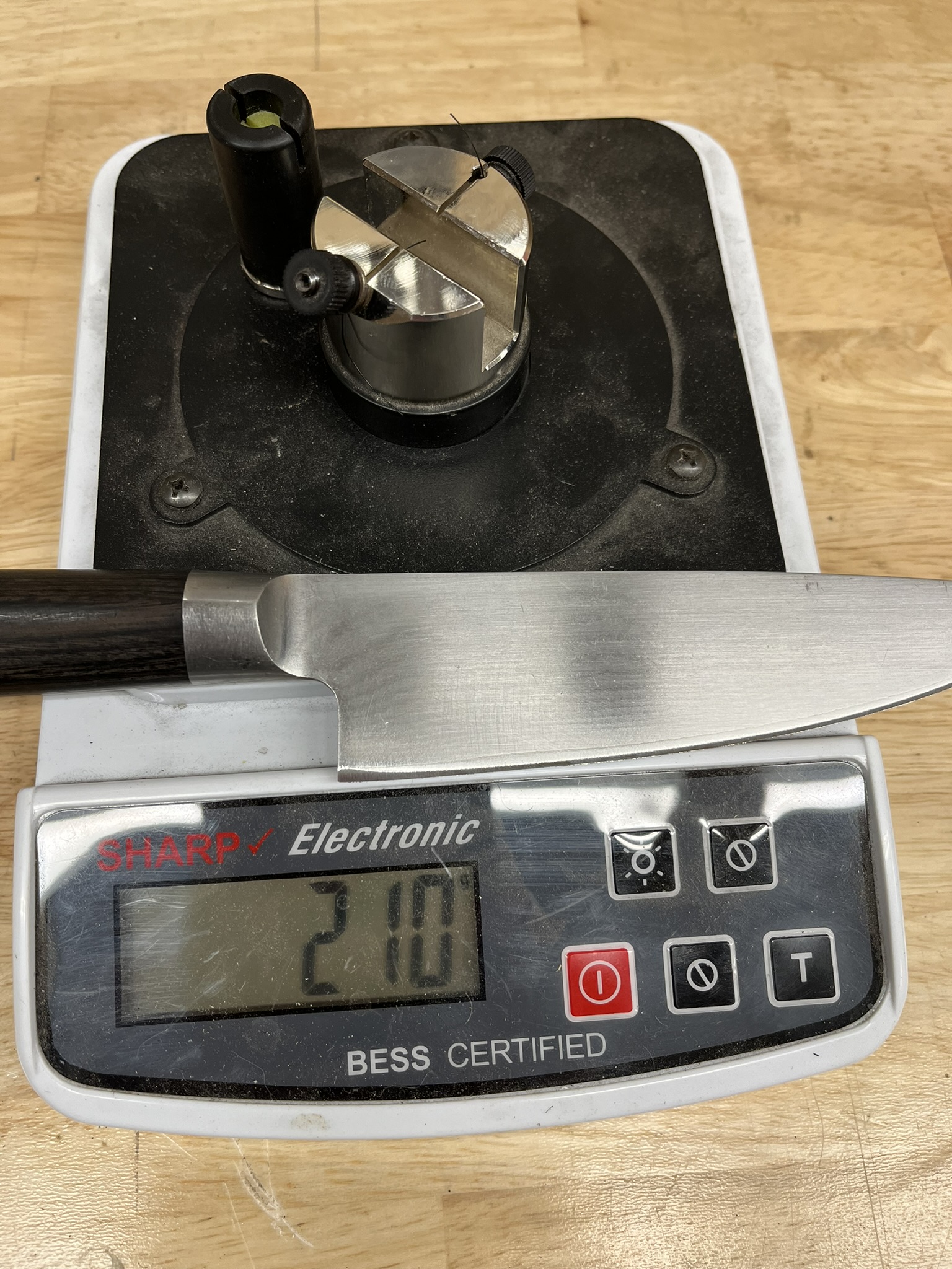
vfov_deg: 67.3
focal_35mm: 26
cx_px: 476
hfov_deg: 53.1
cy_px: 634
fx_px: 953
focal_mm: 5.1
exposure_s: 1/120
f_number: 1.6
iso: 125
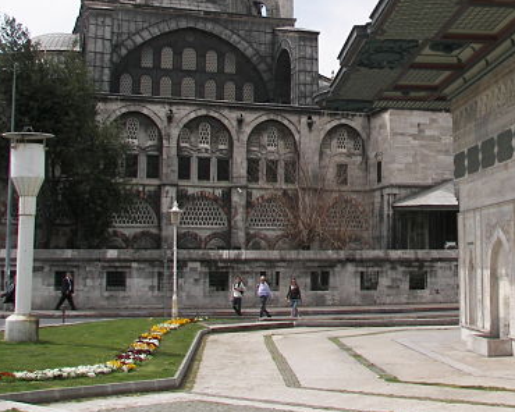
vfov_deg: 26.4
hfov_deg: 32.5
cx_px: 379
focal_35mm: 57
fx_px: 869
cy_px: 120
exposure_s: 1/640
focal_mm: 6
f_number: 4
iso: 50
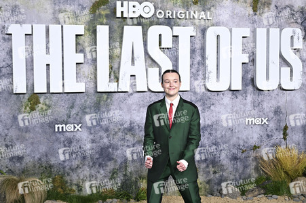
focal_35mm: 43
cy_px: 102
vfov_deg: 31.1
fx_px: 365
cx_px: 153
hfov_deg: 45.5
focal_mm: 43
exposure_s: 1/250
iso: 400
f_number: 6.3
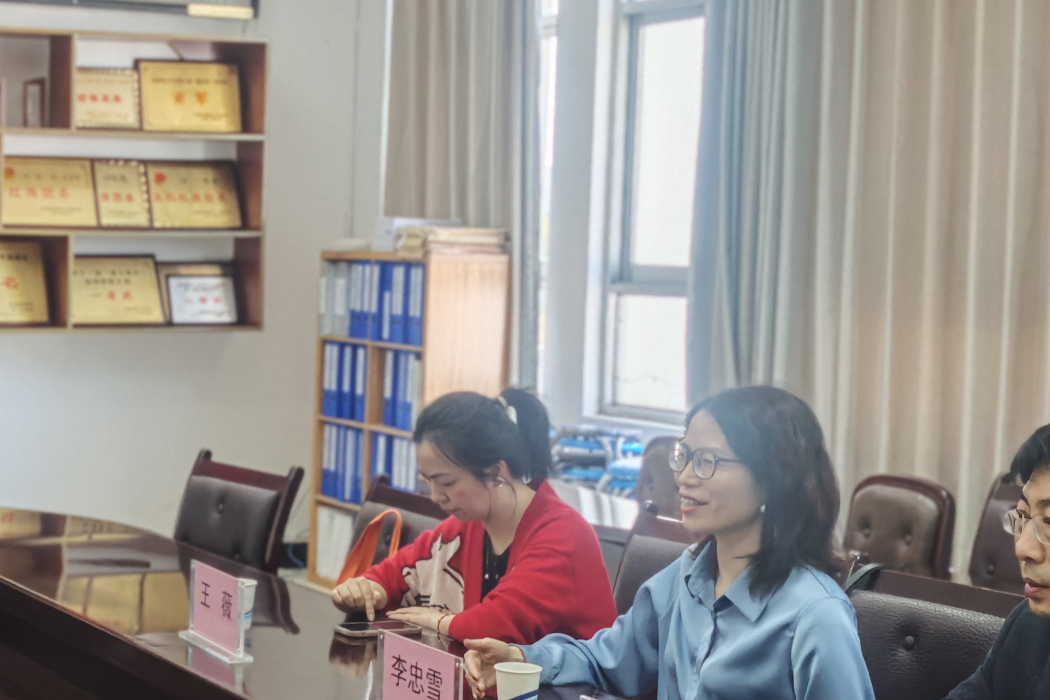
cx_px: 130
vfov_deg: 18.4
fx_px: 2158
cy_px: 377
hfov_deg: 26.5
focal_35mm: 74
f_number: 1.62
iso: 125
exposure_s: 1/100
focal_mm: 6.55
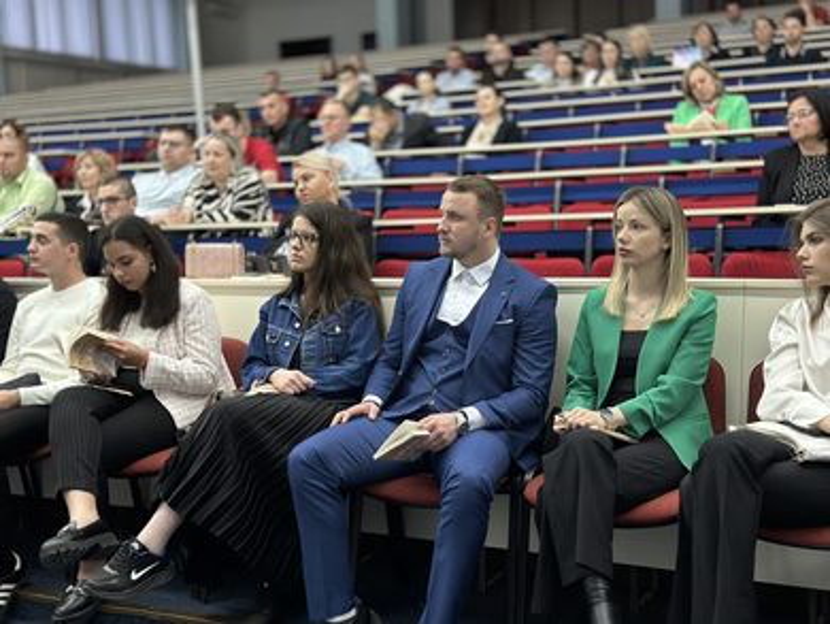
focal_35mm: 48
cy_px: 312
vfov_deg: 30.3
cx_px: 415
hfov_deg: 39.6
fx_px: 1152
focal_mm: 6.86
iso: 500
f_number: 1.78
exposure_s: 1/33
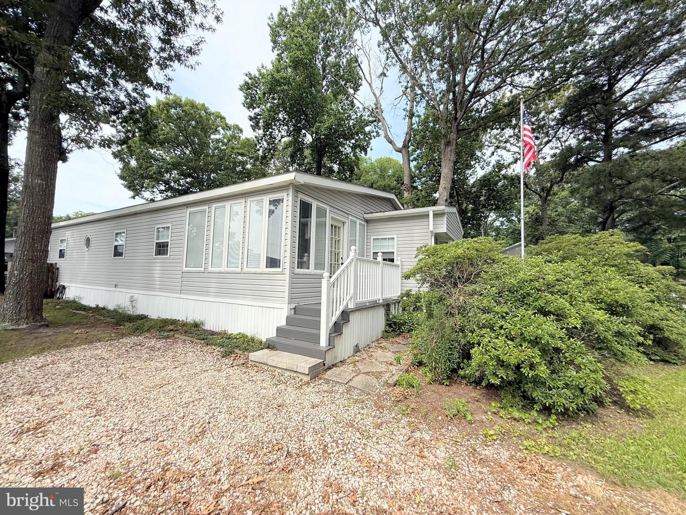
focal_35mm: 14
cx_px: 343
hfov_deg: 102.1
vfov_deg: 85.7
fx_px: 277
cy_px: 258
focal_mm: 2.22
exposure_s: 1/901
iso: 50
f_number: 2.2
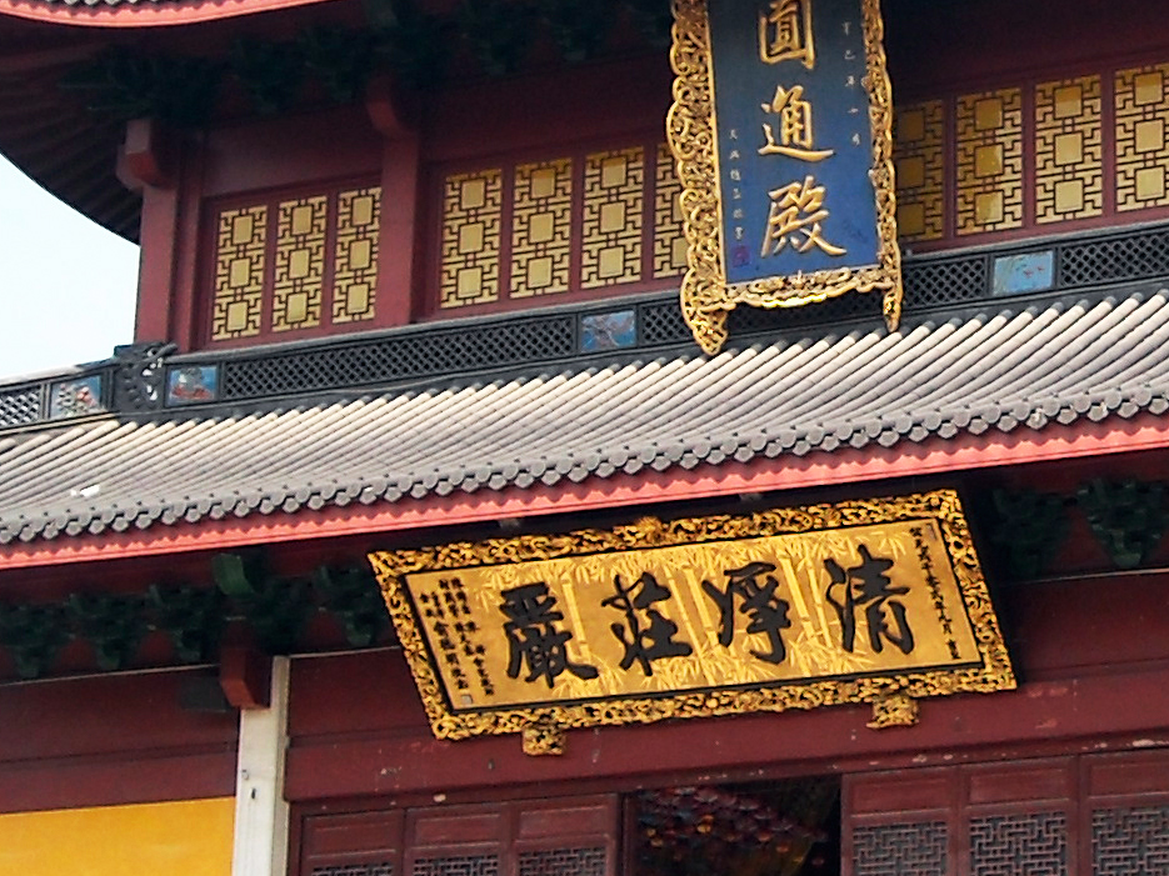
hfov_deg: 16.9
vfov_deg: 12.9
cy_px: 309
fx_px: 3883
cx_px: 1041
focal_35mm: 115
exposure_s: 1/135
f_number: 5.6
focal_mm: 5.7
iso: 64
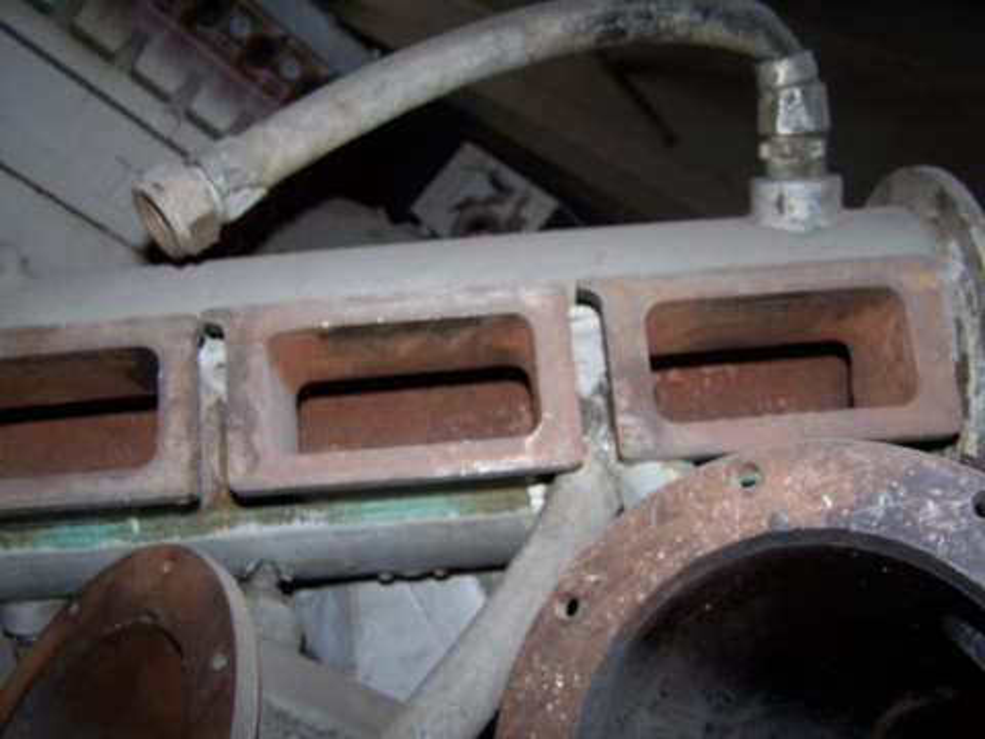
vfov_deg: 37.7
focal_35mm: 38
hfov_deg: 49.0
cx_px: 492
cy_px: 370
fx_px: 1081
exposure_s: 1/60
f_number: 2.8
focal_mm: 6.3
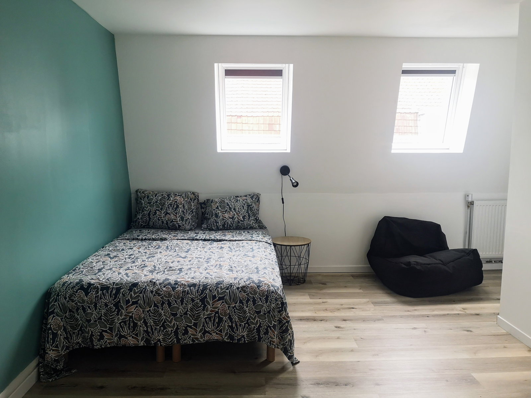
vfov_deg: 51.4
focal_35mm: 27
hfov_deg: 65.3
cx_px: 266
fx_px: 414
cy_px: 199
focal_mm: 3.95
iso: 80
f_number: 1.8
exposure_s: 1/50
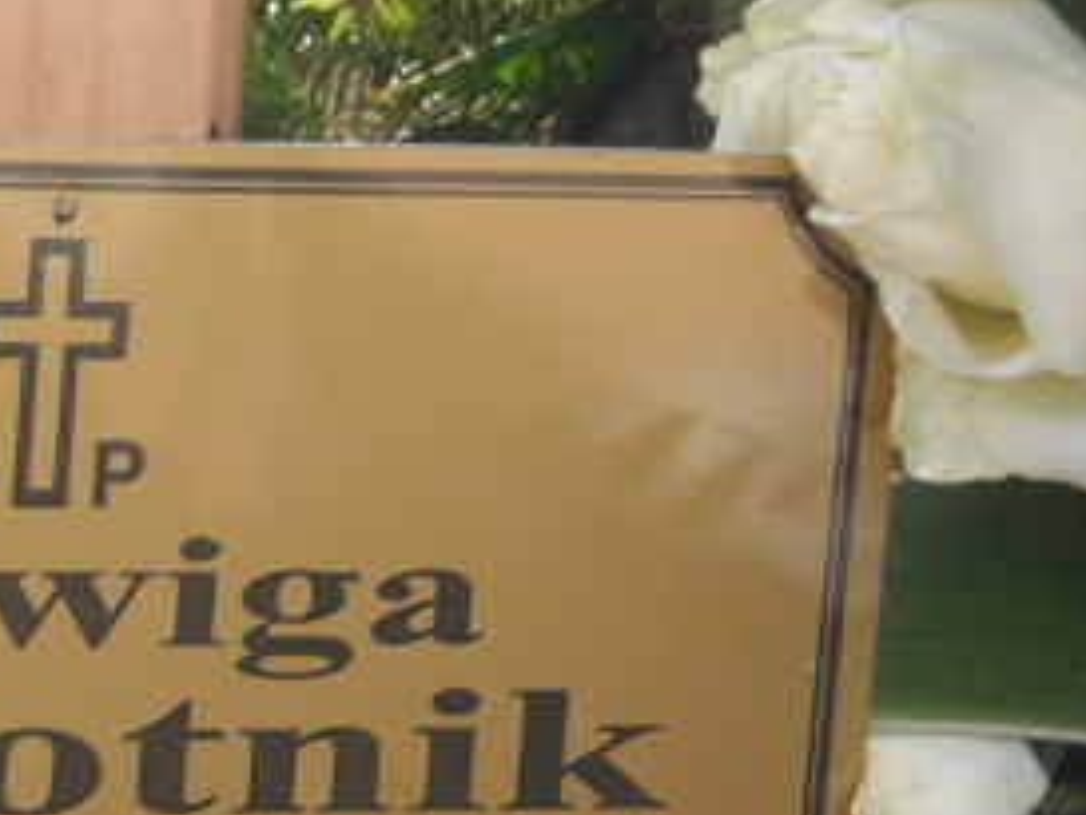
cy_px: 815
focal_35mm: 253
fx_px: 7941
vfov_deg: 5.9
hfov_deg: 7.8
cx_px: -12
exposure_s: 1/93
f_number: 6.6
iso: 100
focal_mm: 19.6
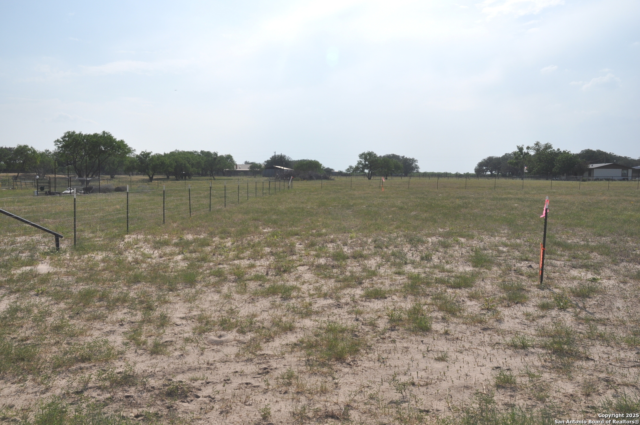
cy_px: 212
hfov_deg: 67.4
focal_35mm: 27
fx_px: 479
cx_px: 320
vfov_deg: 47.8
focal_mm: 18
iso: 200
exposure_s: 1/500
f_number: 11
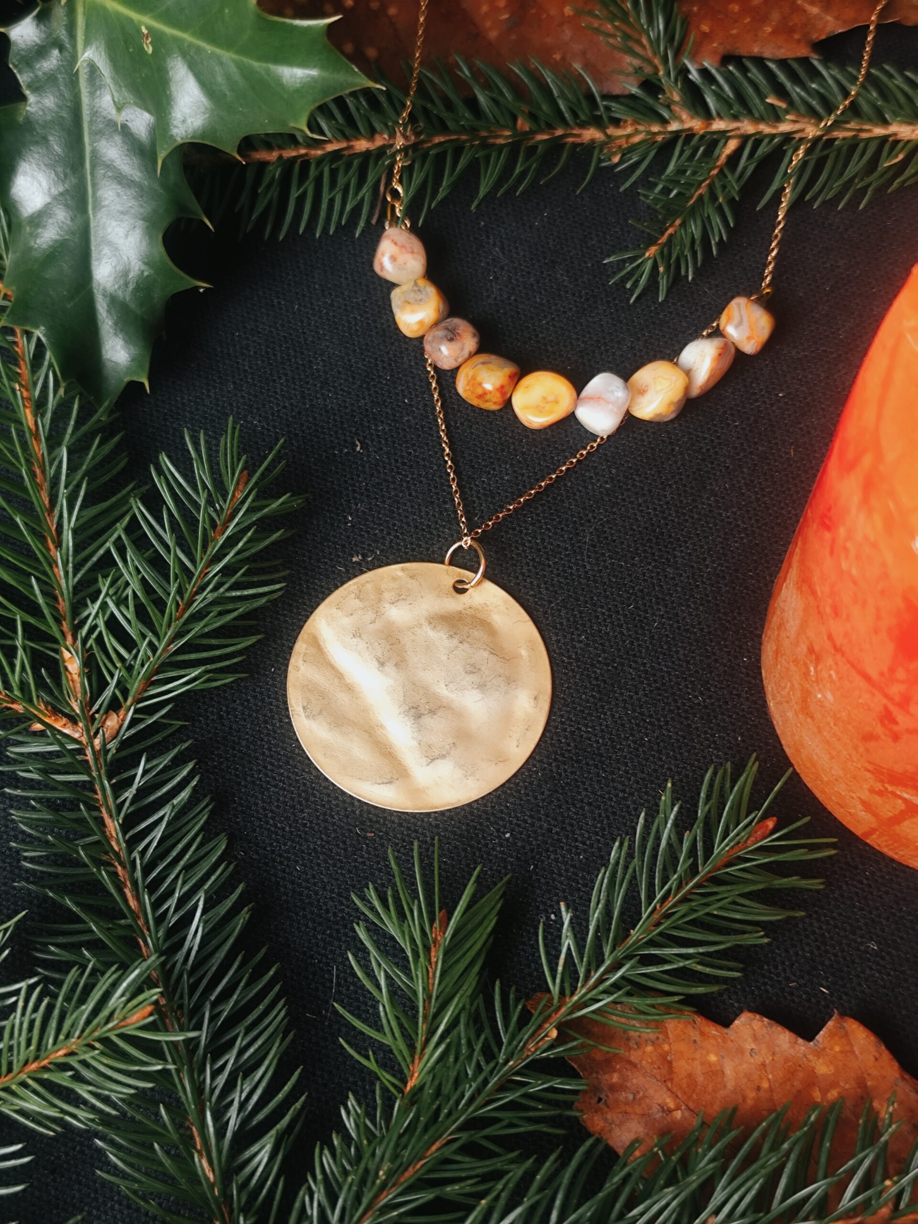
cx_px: 459
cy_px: 612
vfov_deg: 41.2
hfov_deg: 31.5
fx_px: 1627
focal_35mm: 46
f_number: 1.65
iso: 250
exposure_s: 1/25
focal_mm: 6.19
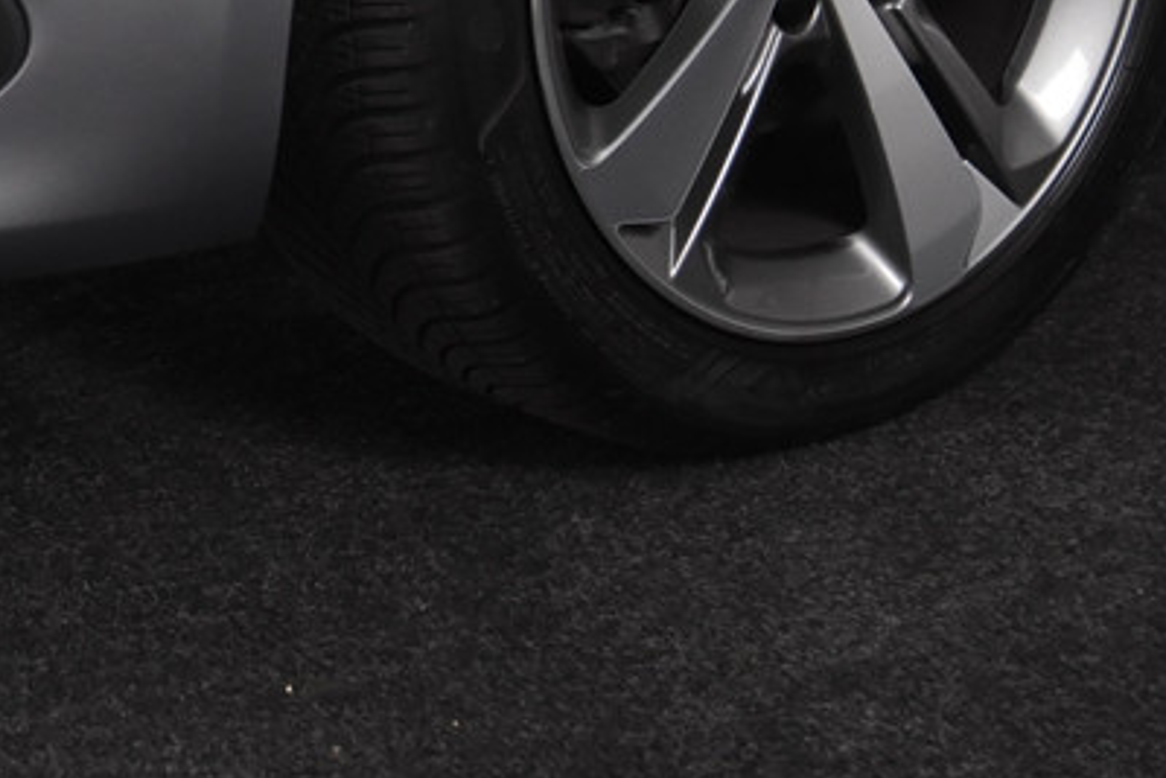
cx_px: -58
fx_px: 4730
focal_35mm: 146
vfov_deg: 9.3
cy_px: -197
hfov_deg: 13.8
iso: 1600
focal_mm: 38
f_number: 4.5
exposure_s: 1/80
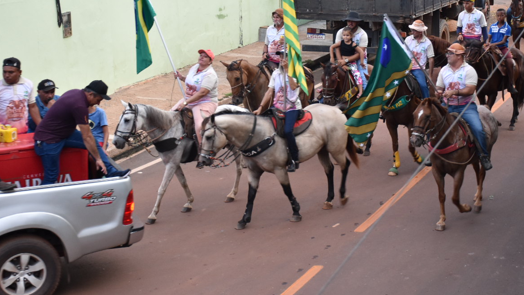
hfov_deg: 24.4
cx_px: 342
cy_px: 100
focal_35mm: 87
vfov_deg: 13.9
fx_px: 1209
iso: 800
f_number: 5
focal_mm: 40
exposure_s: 1/100
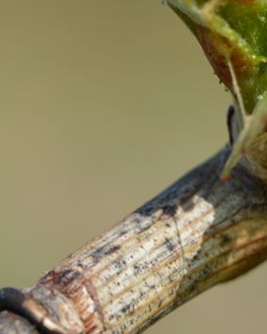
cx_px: 556
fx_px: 3785
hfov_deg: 4.0
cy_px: 123
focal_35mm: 383
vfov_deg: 5.1
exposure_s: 1/200
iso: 100
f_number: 8
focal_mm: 105
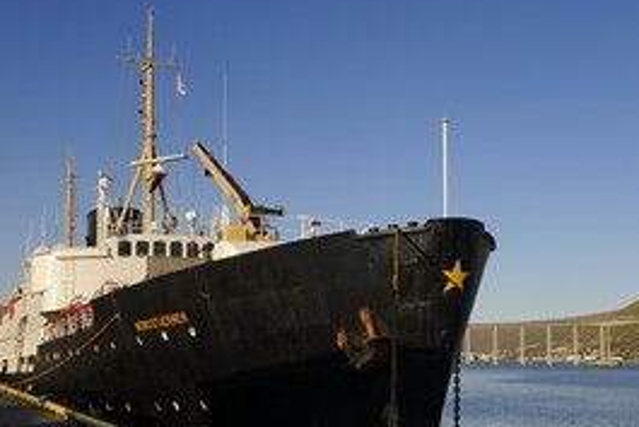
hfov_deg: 42.6
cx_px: 371
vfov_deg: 29.2
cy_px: 263
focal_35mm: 46
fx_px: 817
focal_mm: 29
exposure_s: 1/160
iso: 200
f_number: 16
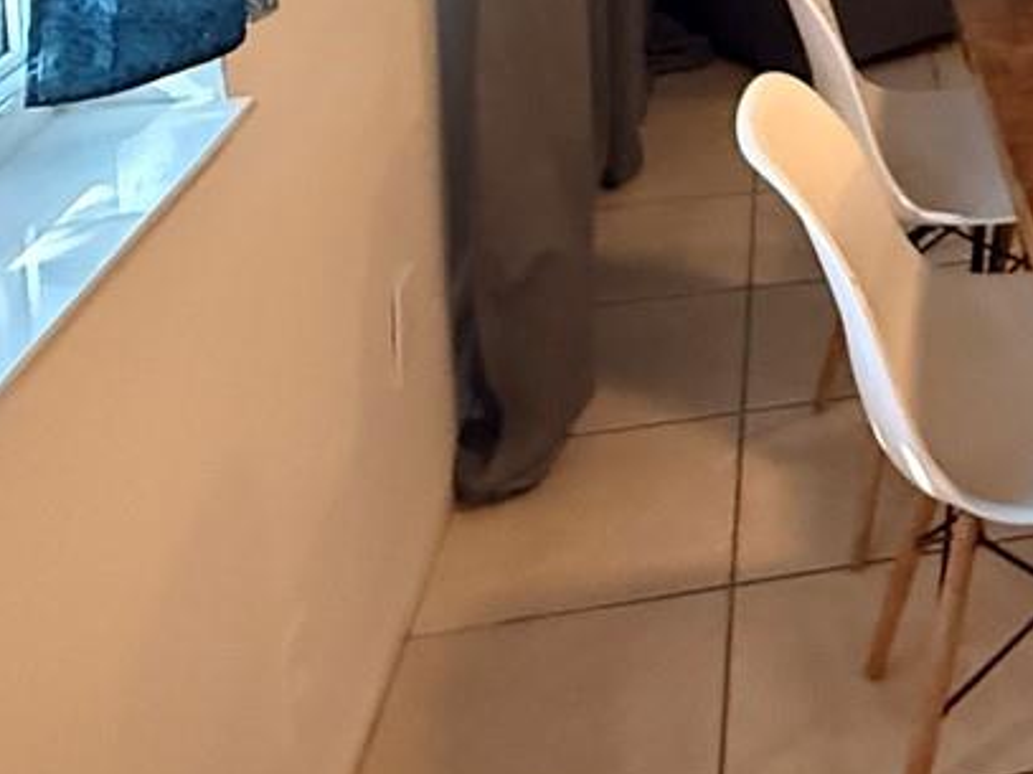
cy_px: -353
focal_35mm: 55
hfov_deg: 29.7
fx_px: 1641
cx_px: 1256
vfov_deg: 22.3
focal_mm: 2.22
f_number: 2.2
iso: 1250
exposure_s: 1/60
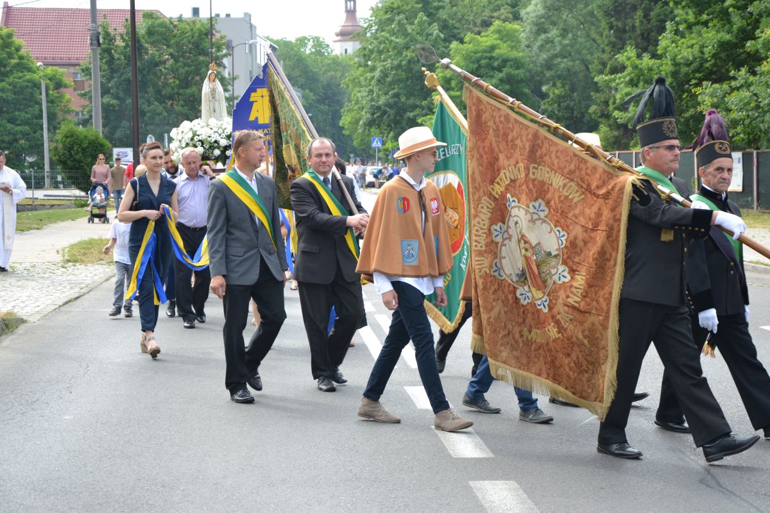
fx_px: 1668
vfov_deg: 17.5
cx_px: 385
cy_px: 256
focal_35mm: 78
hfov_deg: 26.0
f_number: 5.6
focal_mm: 52
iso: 125
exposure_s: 1/125
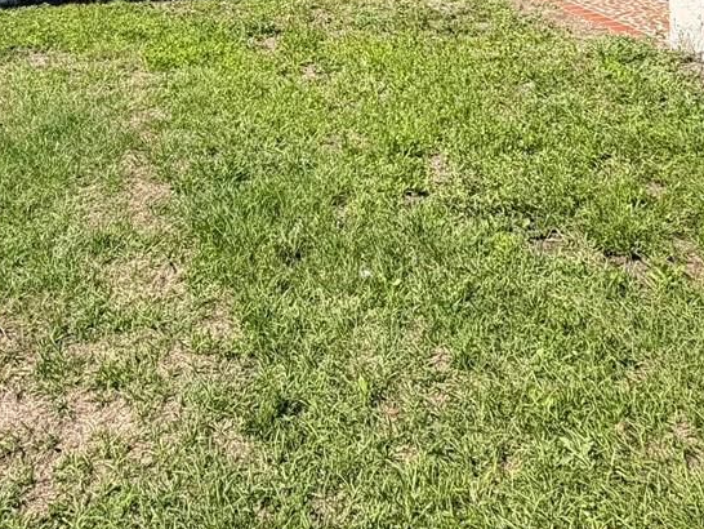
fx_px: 834
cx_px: 316
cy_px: -125
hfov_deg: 45.7
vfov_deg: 29.6
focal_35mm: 41
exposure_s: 1/717
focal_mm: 2.22
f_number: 2.2
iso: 40
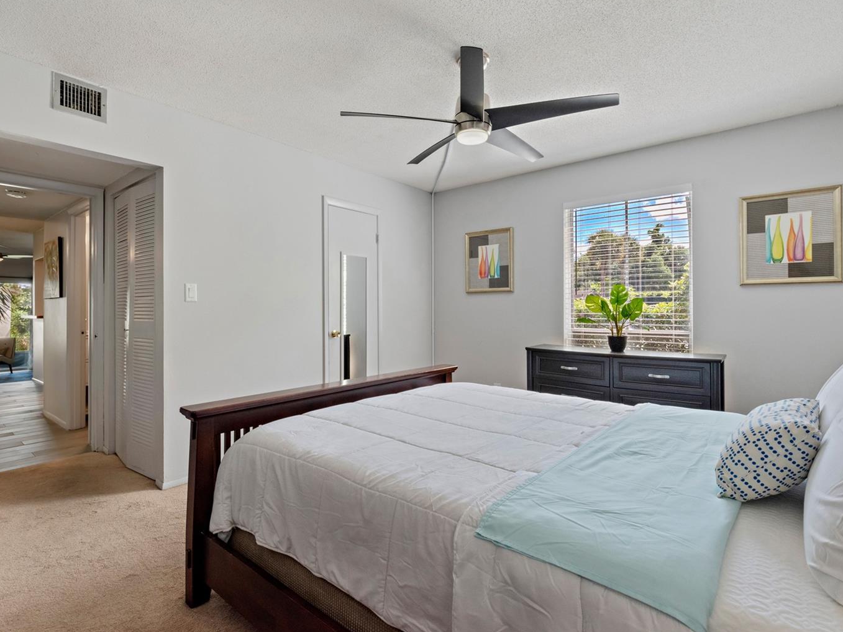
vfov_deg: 74.7
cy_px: 304
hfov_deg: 91.0
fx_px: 414
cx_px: 403
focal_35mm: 17
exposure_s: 1/30
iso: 400
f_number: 8
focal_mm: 10
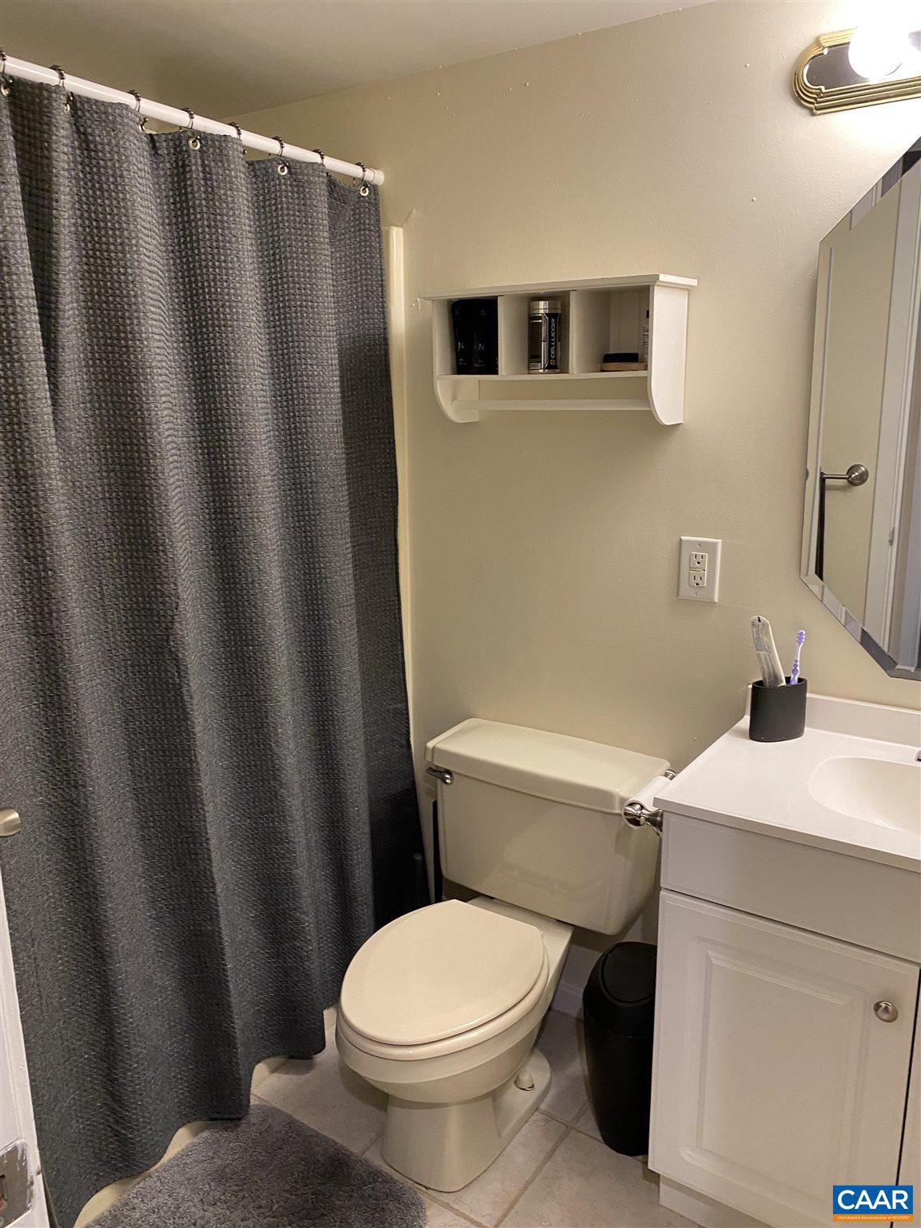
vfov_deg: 67.3
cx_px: 460
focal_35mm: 26
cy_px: 614
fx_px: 922
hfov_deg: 53.1
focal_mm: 4.25
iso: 125
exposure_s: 1/60
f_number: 1.8
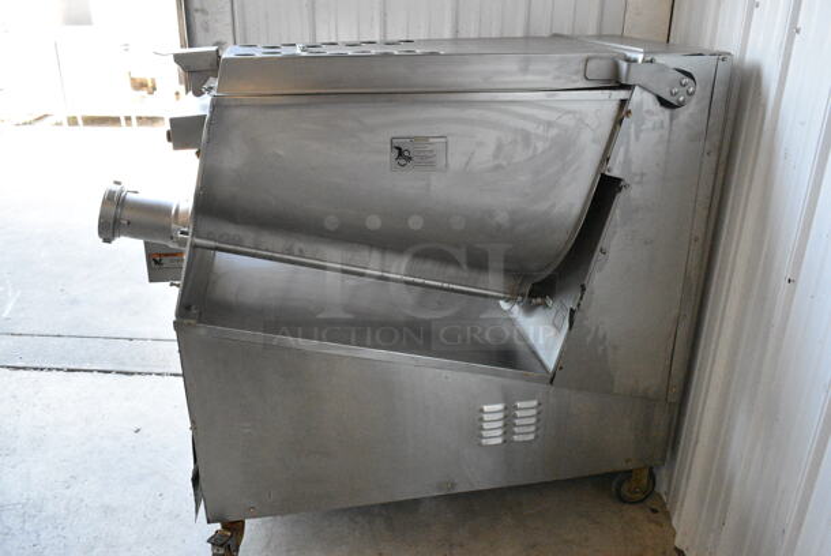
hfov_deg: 61.9
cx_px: 416
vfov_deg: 43.7
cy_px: 278
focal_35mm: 30
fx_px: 693
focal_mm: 20
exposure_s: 1/400
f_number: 6.3
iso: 6400
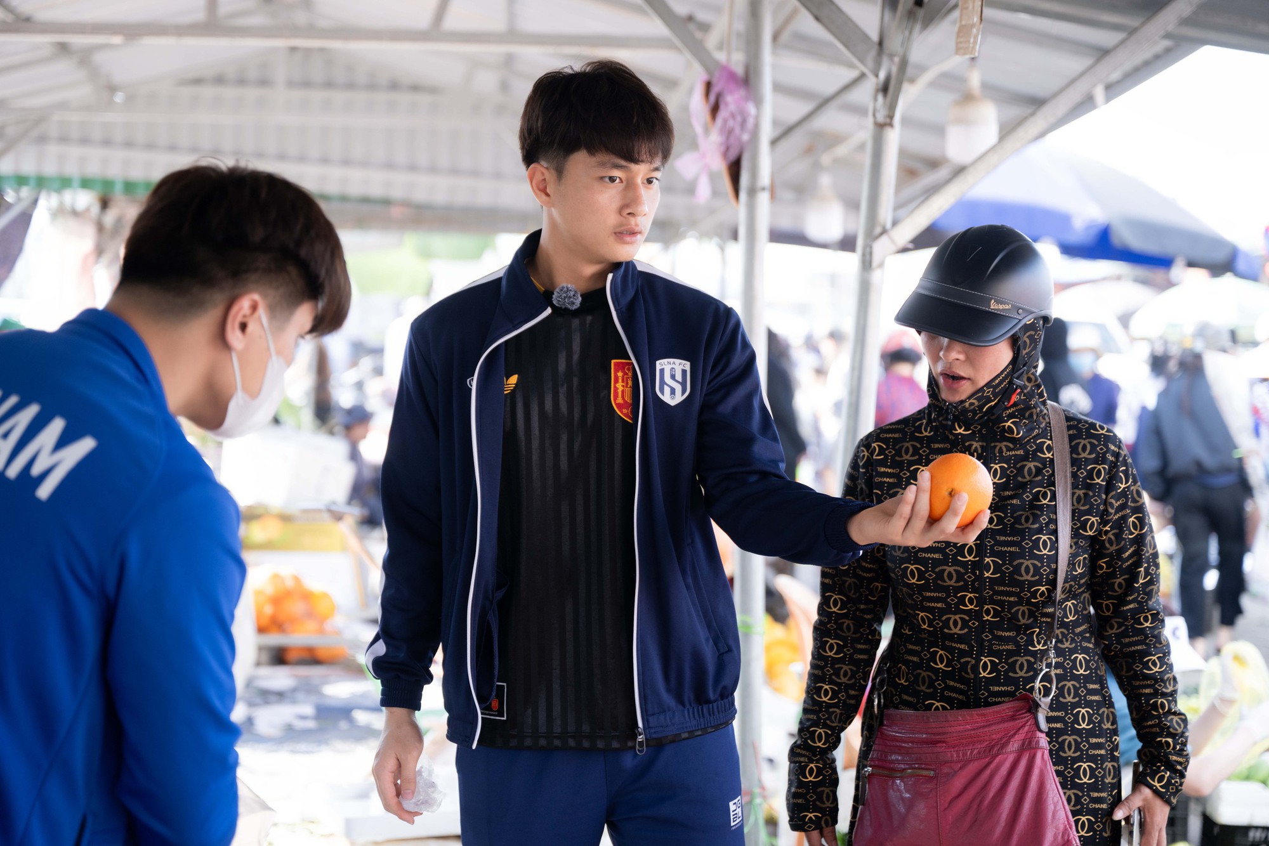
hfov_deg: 31.0
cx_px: 634
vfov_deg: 20.9
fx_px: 2291
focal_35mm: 65
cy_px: 423
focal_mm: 65
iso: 250
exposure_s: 1/250
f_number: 2.8
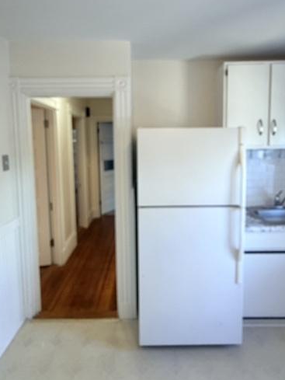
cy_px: 166
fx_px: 241
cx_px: 143
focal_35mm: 22
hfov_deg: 61.1
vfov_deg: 76.0
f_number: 2.2
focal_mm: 2.22
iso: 250
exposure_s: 1/60
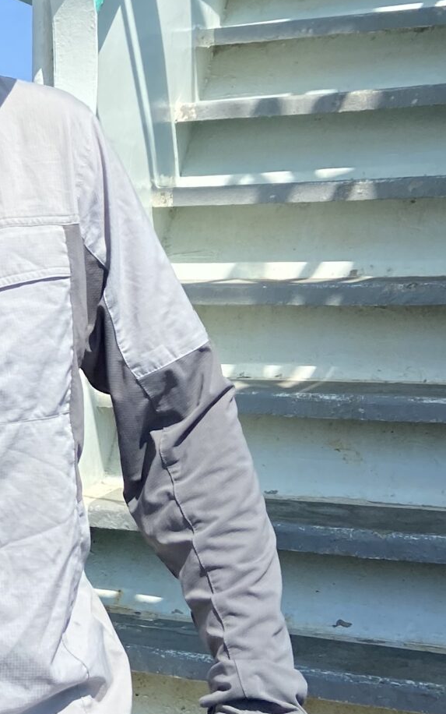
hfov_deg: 15.4
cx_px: -262
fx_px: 1497
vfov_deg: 26.8
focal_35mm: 77
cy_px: 314
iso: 32
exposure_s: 1/2688
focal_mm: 4.25
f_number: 1.8
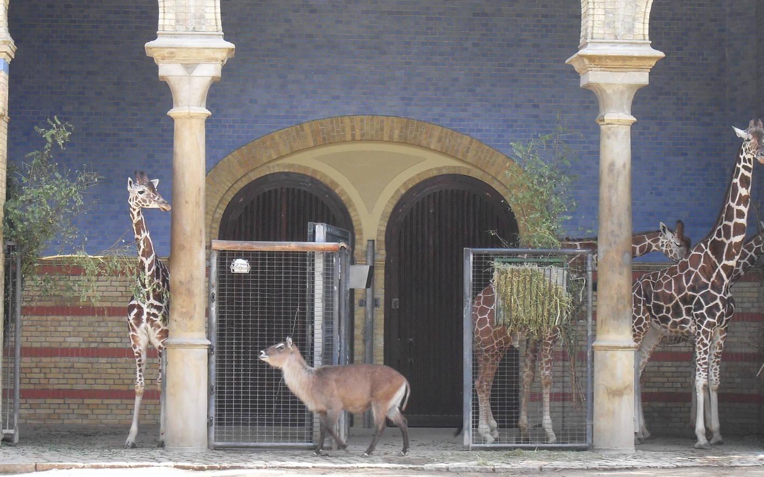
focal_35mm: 100
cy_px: 180
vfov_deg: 13.1
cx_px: 413
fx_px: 2082
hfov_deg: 20.8
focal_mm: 13.5
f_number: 4.4
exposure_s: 1/90
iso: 120
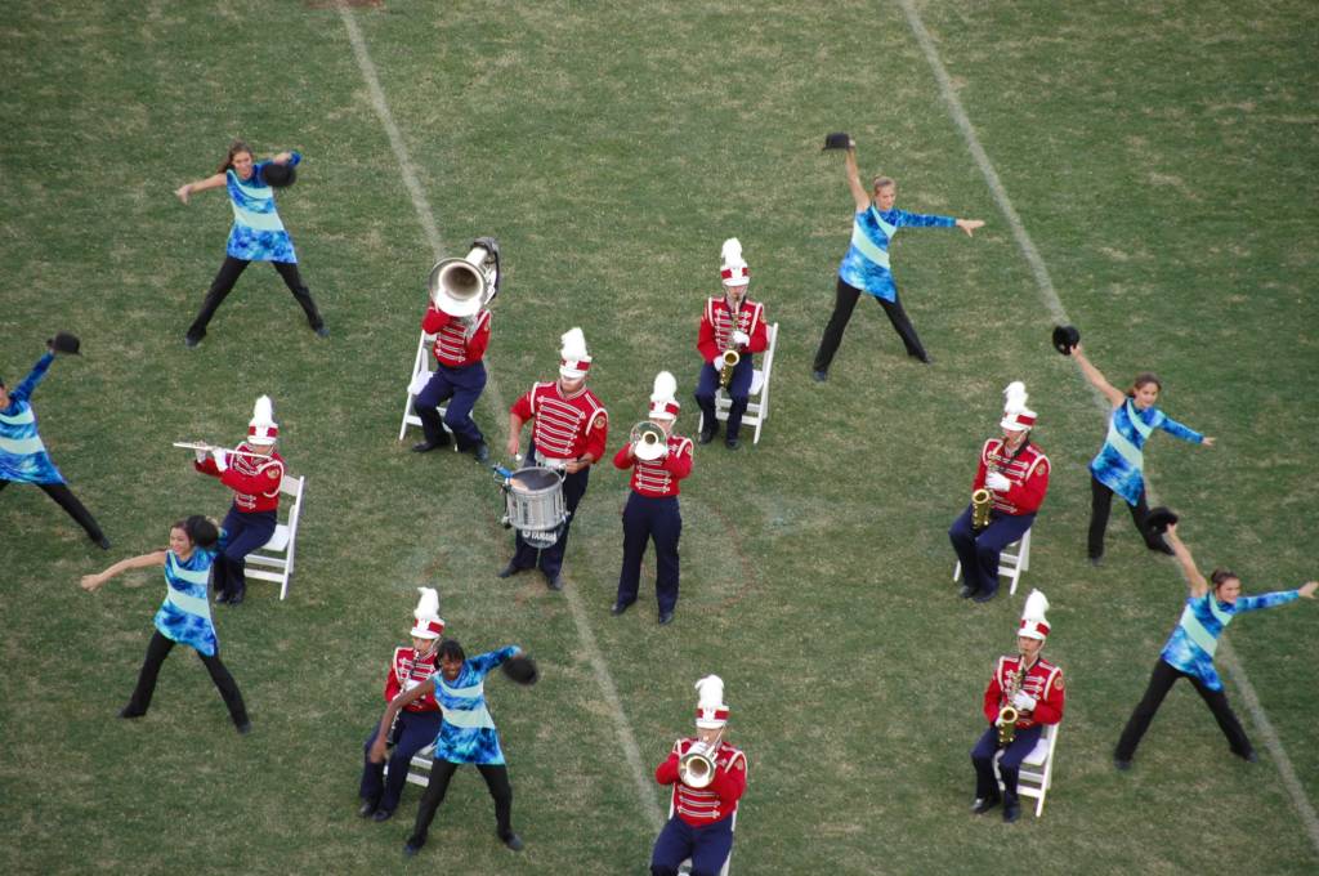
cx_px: 660
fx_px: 10978
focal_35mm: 300
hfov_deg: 6.9
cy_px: 438
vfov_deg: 4.6
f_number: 5.6
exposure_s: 1/125
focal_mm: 200
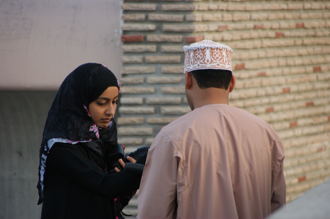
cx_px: 165
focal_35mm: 375
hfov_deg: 5.5
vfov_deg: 3.7
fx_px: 3435
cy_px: 110
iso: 400
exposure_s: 1/400
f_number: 6.3
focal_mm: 250
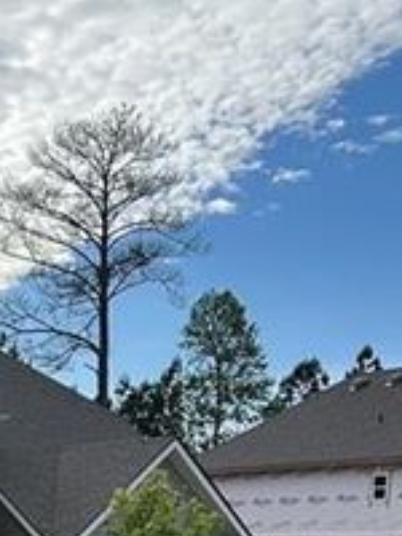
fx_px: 1239
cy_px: 781
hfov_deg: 17.2
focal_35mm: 80
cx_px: -145
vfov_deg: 21.0
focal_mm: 6.86
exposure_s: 1/2525
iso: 80
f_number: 1.78
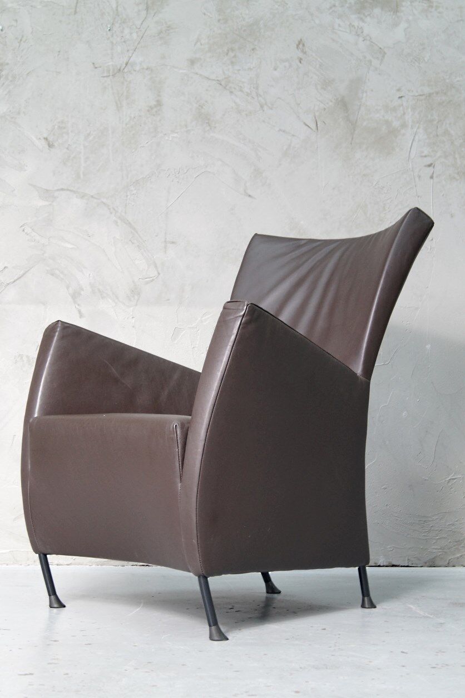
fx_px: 1164
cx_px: 232
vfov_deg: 33.4
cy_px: 349
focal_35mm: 60
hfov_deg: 22.6
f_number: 7.1
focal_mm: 40
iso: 400
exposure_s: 1/8
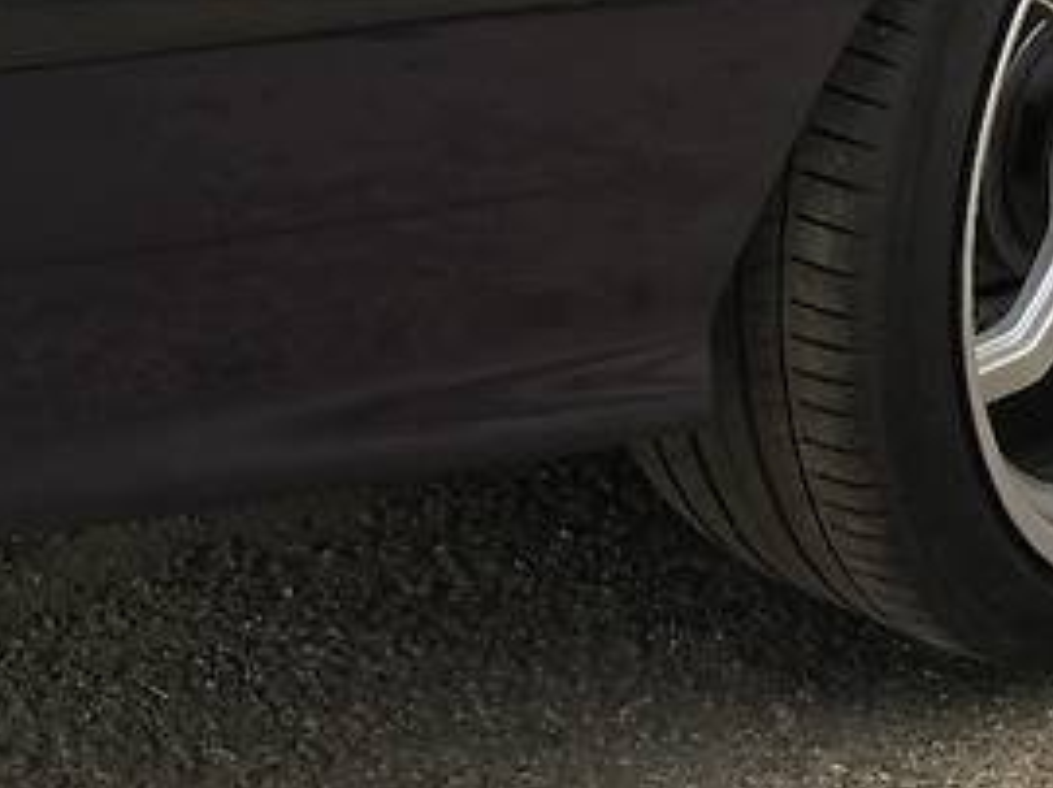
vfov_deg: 15.8
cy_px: -374
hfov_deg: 22.6
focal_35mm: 86
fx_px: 2614
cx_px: 760
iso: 25
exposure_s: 1/487
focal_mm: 4.2
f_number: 2.2
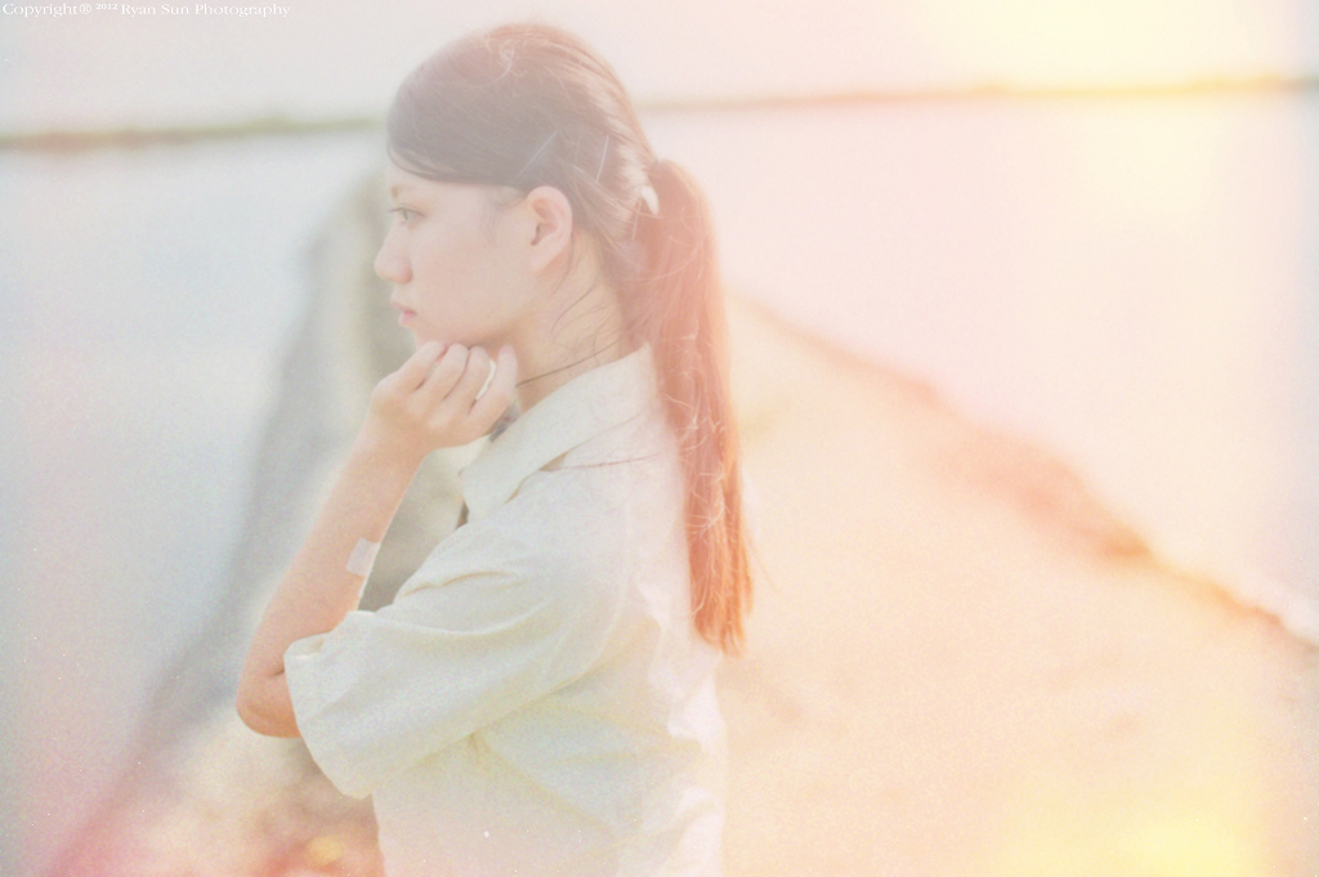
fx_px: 1830
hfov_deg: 39.6
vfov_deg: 26.9
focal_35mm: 50
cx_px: 660
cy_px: 438
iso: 100
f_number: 1.6
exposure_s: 1/8000
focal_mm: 50
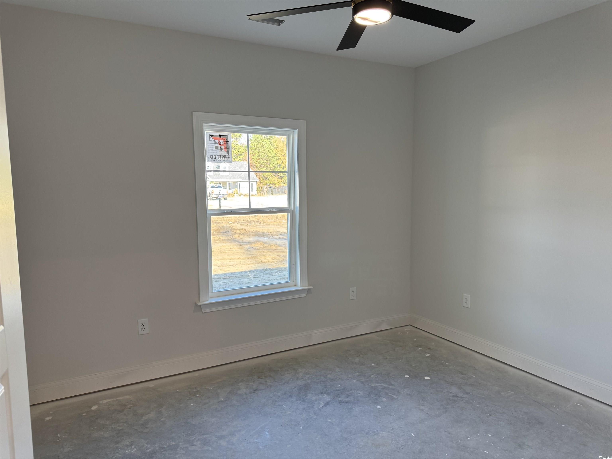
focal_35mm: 24
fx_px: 424
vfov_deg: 56.8
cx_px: 306
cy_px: 230
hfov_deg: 71.6
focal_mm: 6.76
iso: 160
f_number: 1.78
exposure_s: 1/120
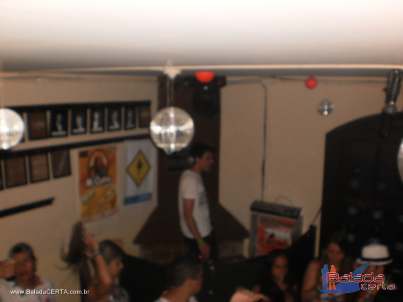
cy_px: 151
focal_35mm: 36
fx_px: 419
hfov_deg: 51.4
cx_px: 202
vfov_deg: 39.7
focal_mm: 6.3
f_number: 3.1
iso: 160
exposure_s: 1/30
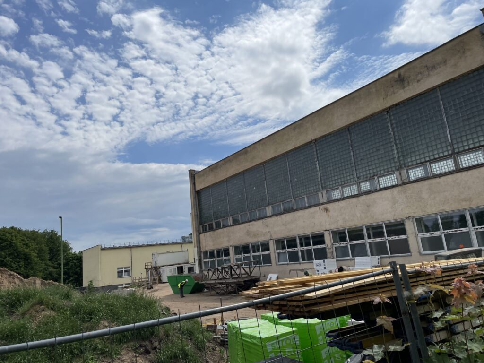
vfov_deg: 53.1
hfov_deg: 67.3
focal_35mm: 26
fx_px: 364
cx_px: 242
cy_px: 182
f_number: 1.6
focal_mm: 4.2
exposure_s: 1/11905
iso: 32
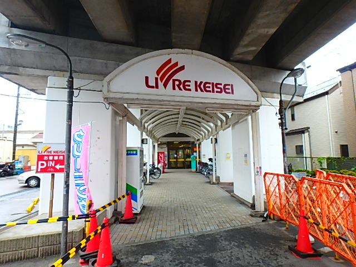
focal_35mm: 21
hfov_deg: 79.0
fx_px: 216
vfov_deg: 63.4
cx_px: 178
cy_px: 134
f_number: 3.5
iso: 125
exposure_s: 1/100
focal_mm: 3.7
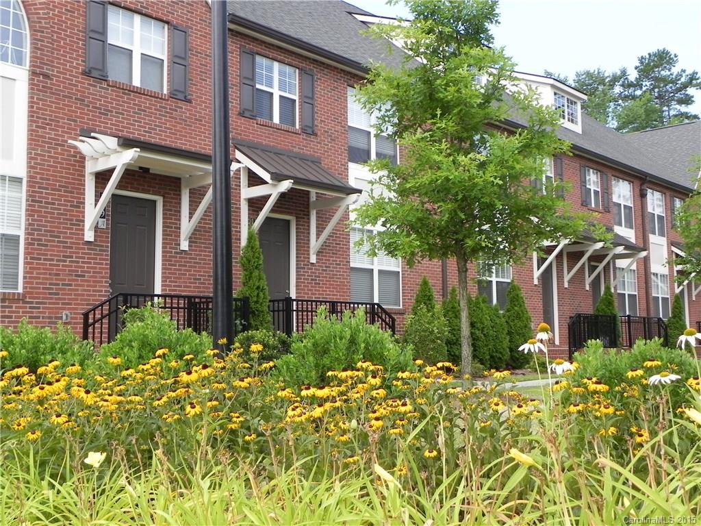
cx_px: 350
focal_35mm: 41
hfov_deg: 45.8
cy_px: 263
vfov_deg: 35.1
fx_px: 830
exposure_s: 1/439
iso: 160
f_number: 3.2
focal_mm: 7.3
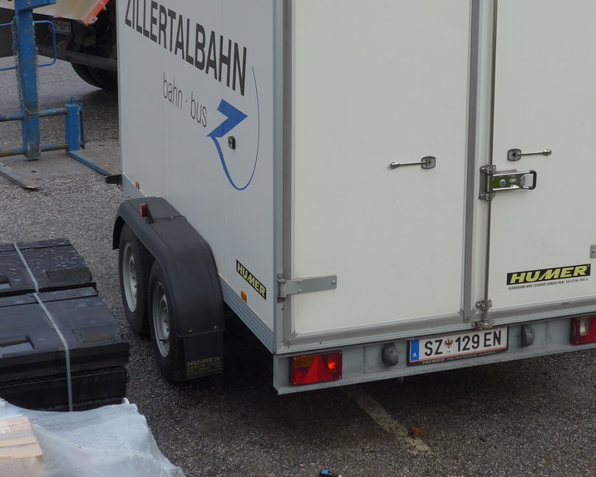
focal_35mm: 80
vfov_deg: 19.1
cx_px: 363
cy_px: 138
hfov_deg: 23.8
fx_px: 1412
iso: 80
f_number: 3.2
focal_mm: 10.1
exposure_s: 1/400
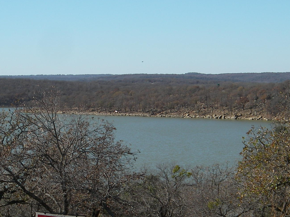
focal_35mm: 127
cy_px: 162
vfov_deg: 11.6
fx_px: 1064
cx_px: 150
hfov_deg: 15.5
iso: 64
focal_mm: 11.9
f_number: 7.6
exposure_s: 1/160
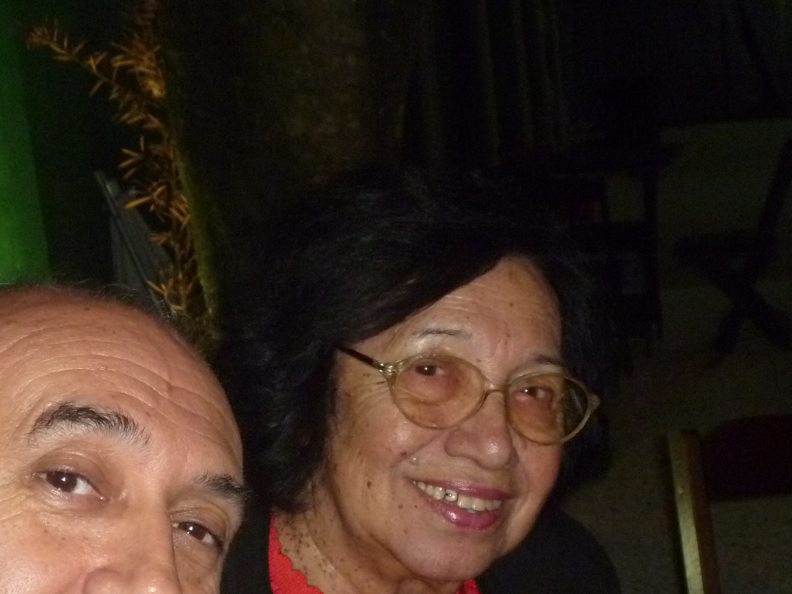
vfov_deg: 22.5
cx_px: 348
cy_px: 416
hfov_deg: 29.8
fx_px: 1487
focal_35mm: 65
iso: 400
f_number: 3.5
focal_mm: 6.3
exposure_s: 1/30
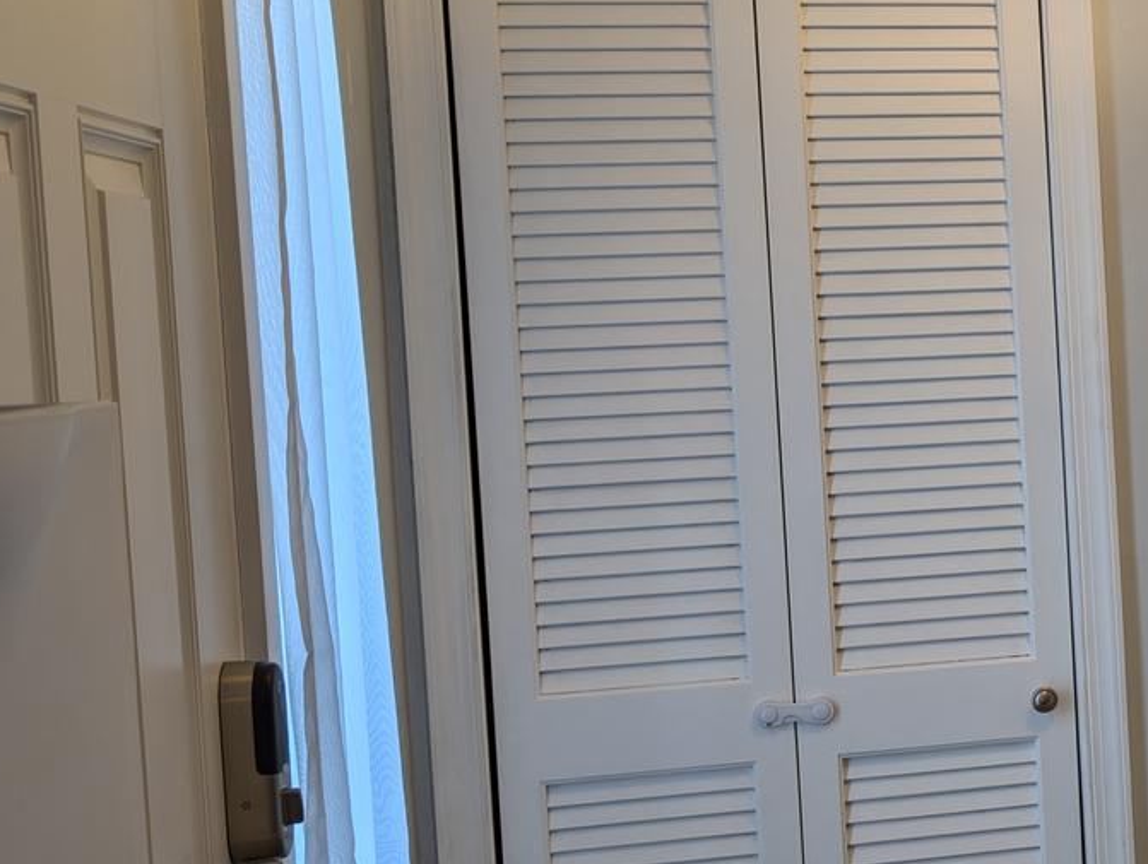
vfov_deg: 20.2
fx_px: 2424
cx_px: 1718
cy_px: 429
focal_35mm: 73
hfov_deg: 22.1
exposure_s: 1/38.9
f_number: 1.68
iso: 22
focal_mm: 6.9
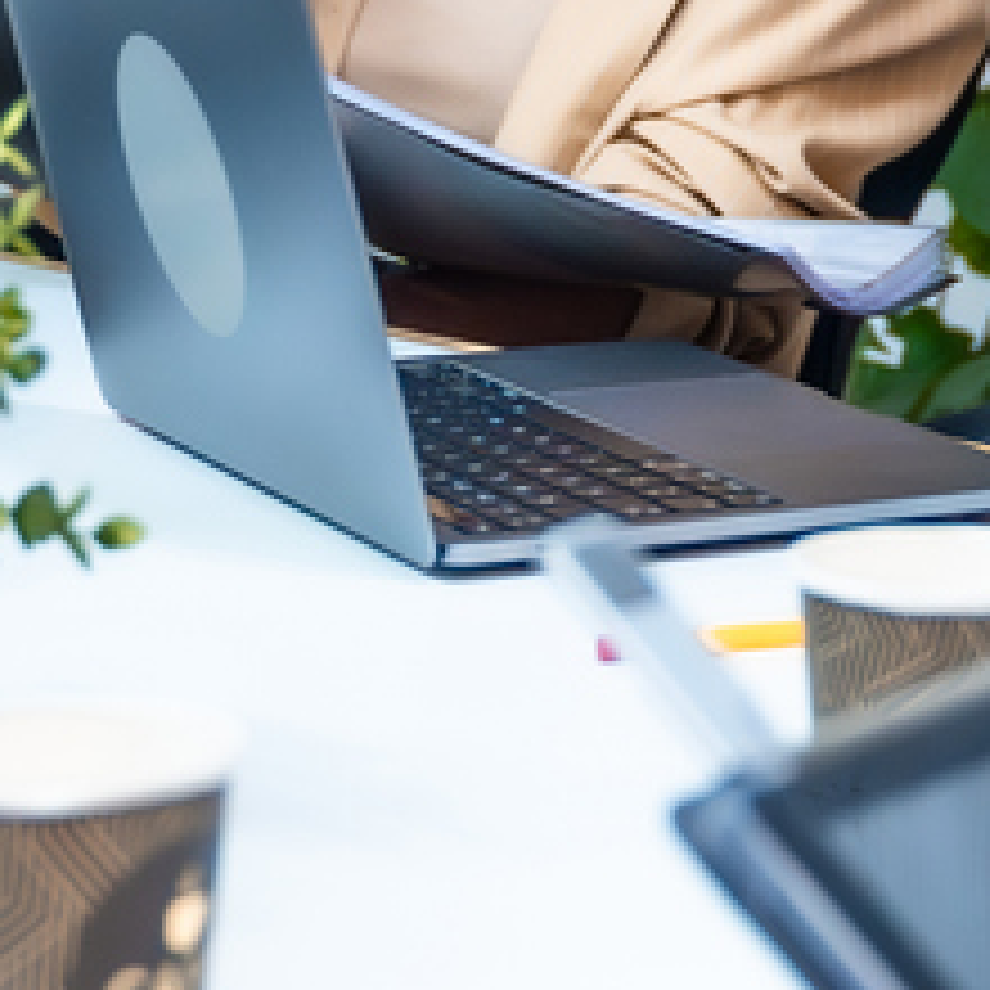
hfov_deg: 10.7
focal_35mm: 160
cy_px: 166
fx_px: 5193
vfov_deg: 10.8
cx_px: 1156
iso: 1000
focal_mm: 33.1
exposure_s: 1/160
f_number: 2.8
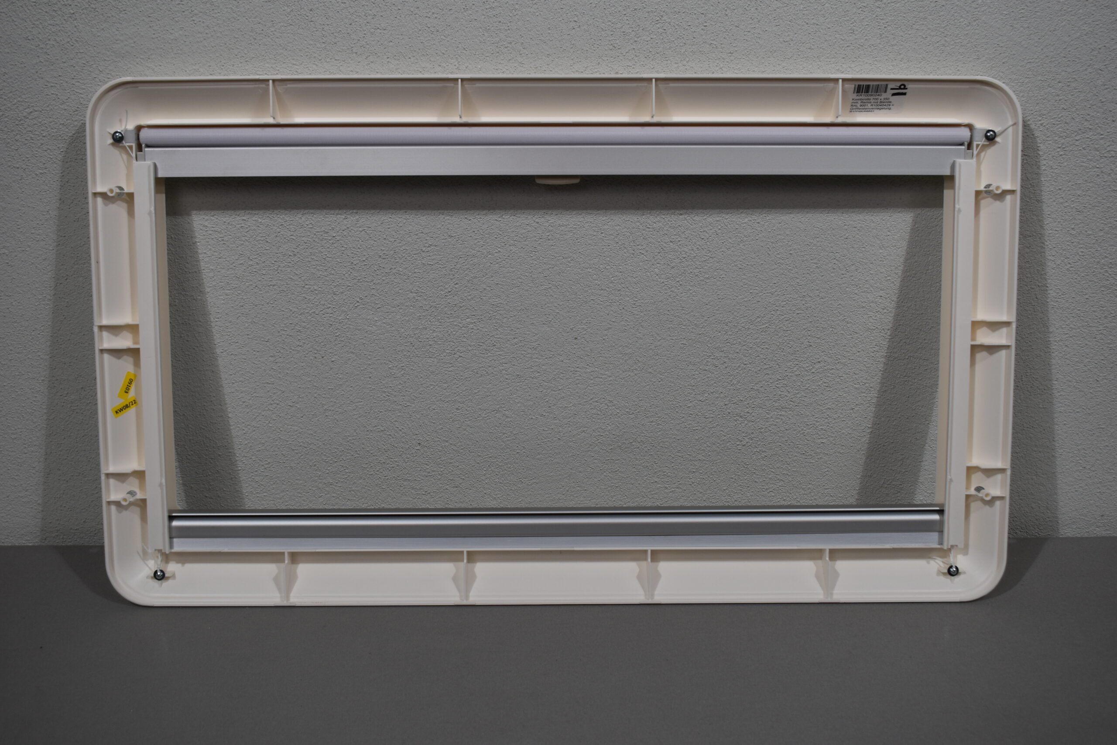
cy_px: 372
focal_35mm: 40
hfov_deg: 47.9
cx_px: 558
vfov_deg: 33.0
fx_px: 1257
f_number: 5.6
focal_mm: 27
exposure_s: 1/125
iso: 200
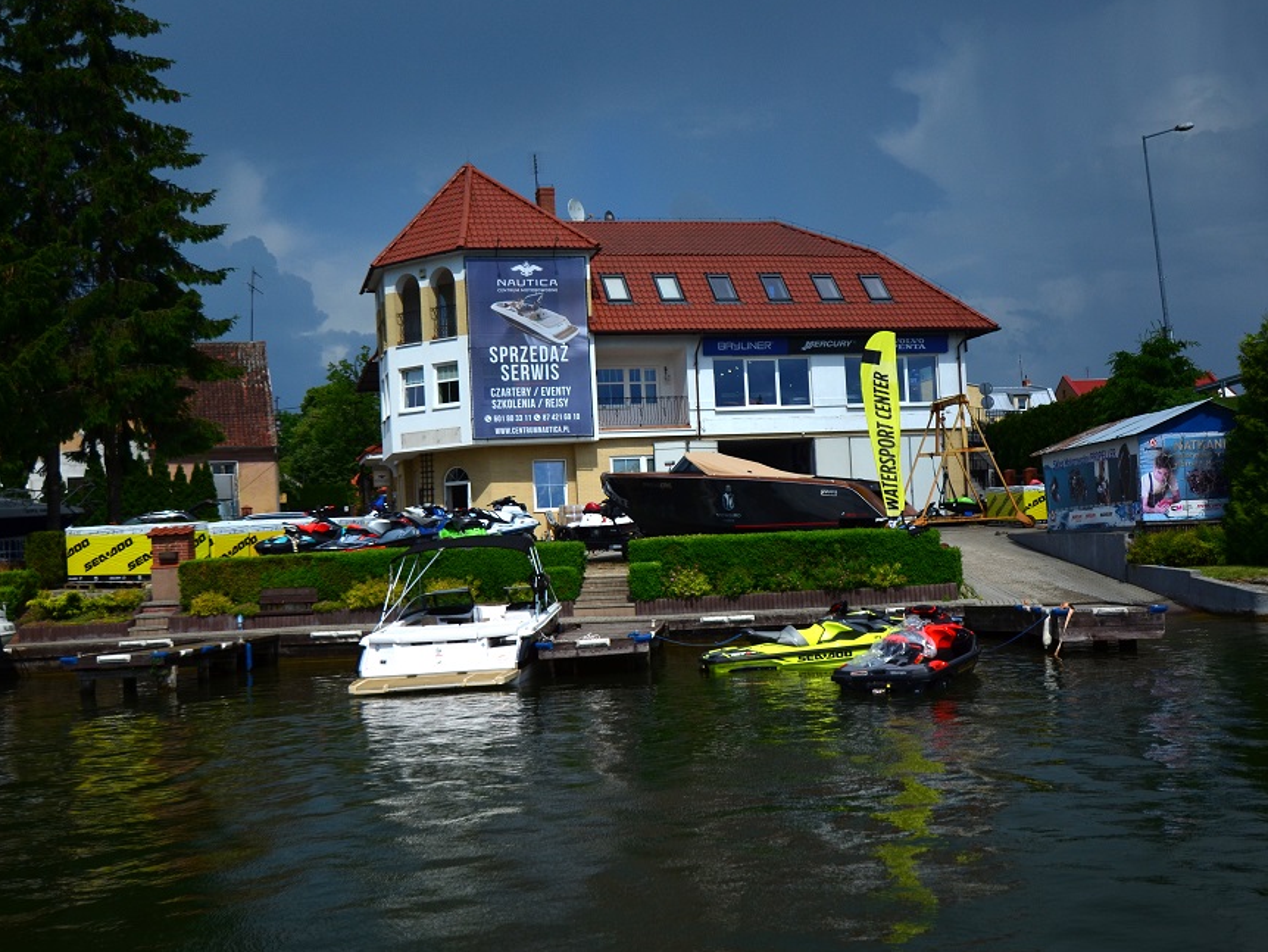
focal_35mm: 40
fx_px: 1466
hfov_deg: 46.8
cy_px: 476
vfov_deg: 36.0
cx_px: 661
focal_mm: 24
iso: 200
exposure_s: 1/8000
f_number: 4
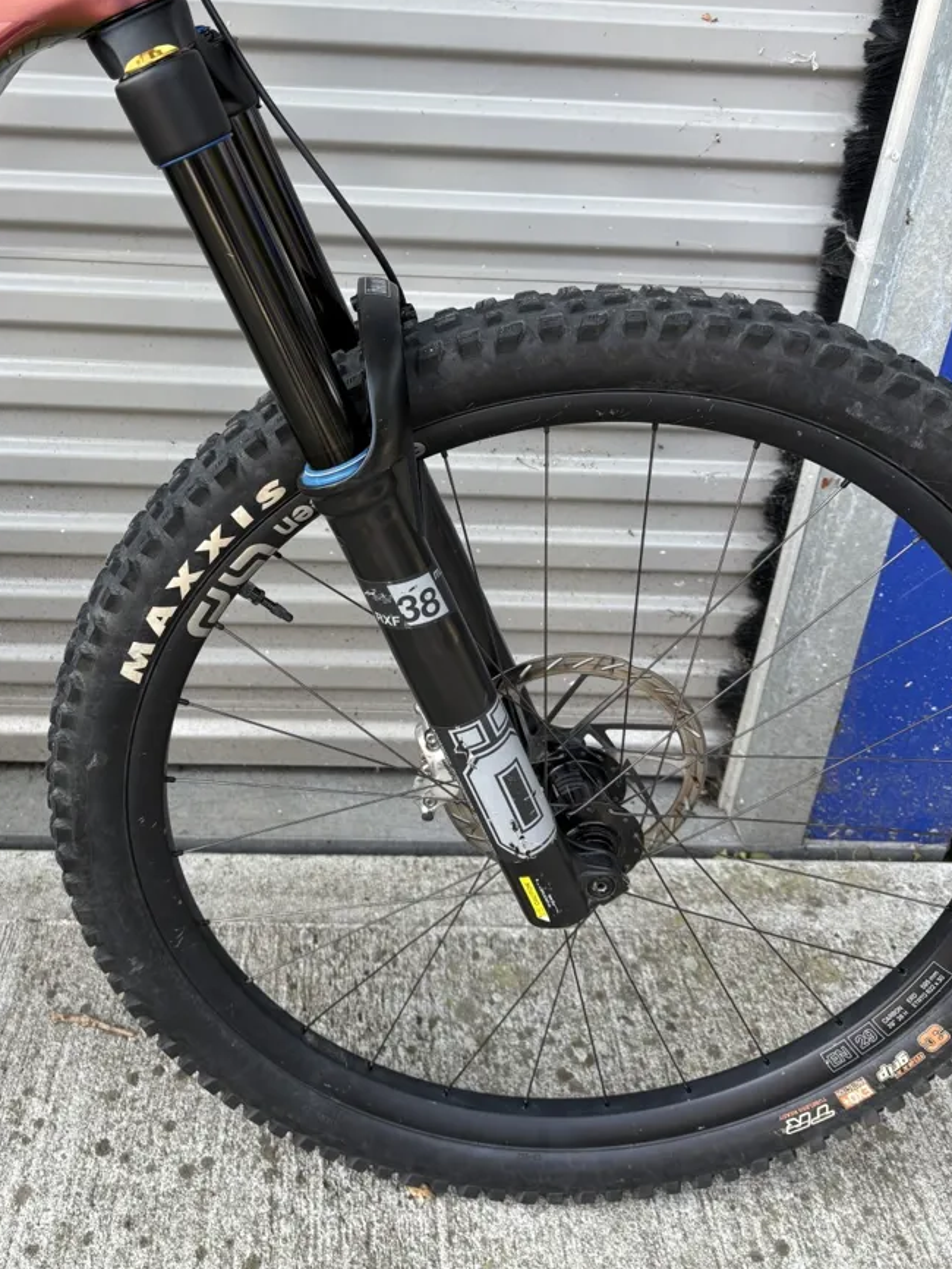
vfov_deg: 56.3
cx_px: 371
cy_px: 491
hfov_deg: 43.9
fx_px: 1173
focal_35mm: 32
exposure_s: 1/176
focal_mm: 5.96
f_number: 1.6
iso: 40
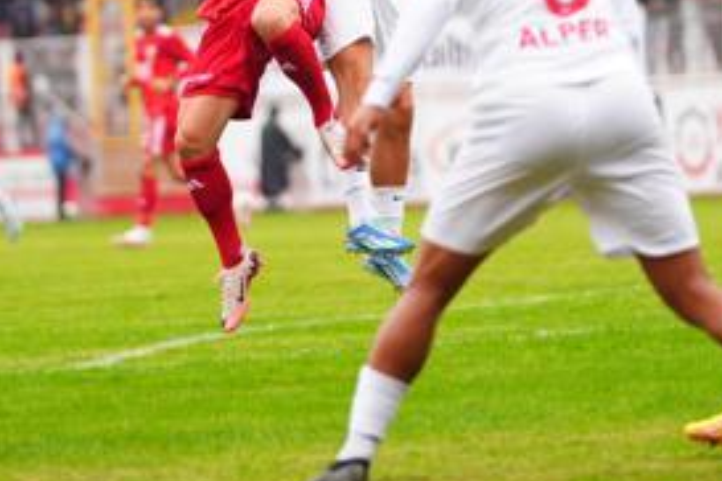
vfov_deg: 3.9
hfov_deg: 5.8
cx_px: 345
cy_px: 45
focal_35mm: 356
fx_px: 7139
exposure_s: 1/1000
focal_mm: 158
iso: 800
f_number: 2.8
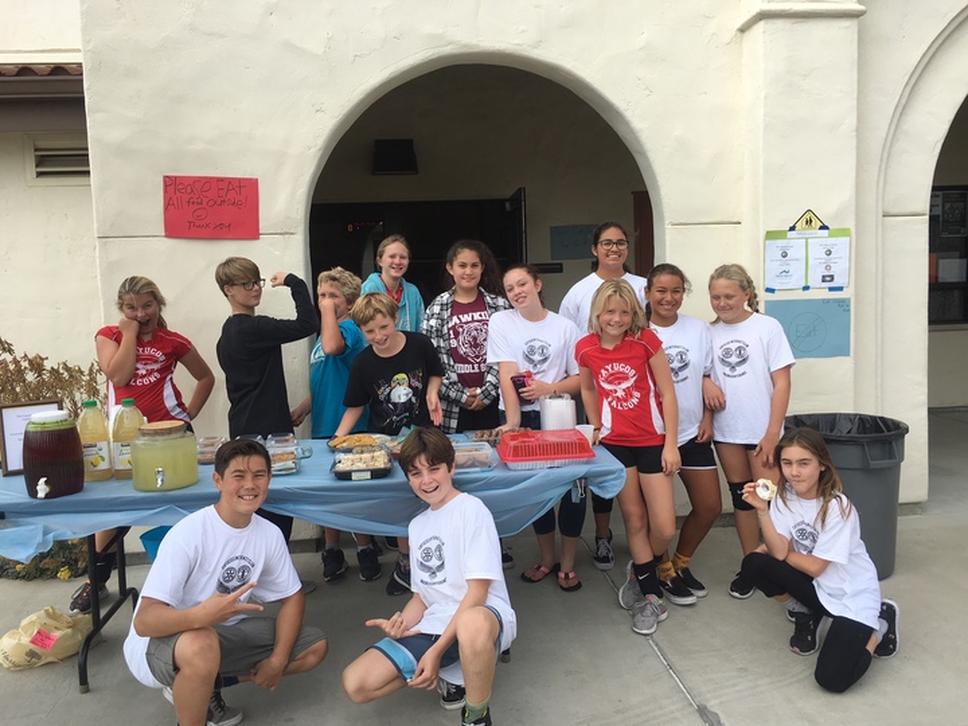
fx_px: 811
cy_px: 363
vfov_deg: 48.2
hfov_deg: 61.7
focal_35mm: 29
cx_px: 484
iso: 25
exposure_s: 1/1012
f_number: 2.2
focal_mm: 4.15
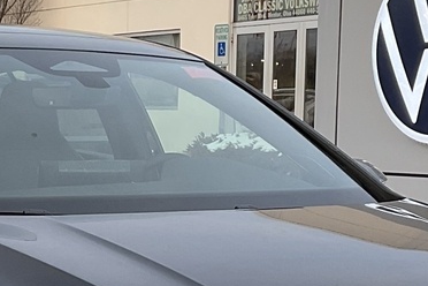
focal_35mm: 83
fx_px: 987
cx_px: 138
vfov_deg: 15.5
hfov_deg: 24.3
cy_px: 390
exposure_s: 1/122
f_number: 1.8
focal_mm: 3
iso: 25
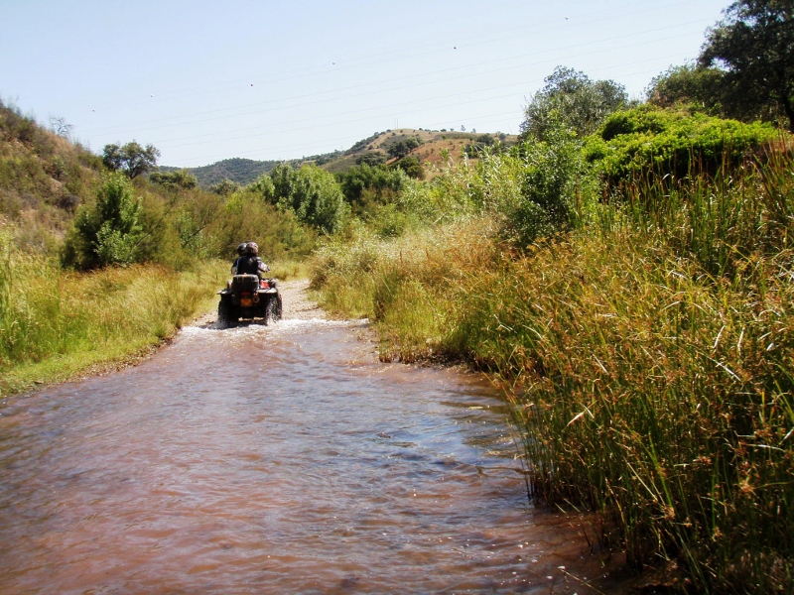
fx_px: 872
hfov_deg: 49.0
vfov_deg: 37.7
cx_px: 397
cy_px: 298
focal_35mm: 38
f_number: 4
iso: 80
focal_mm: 6.7
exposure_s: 1/320
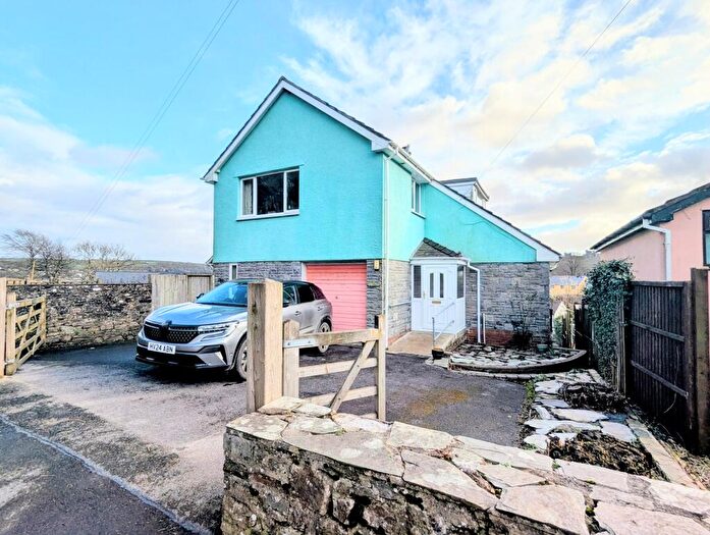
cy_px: 268
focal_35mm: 16
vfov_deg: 78.3
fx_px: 329
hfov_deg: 94.4
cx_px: 355
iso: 48
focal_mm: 2.35
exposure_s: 1/885
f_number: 2.2
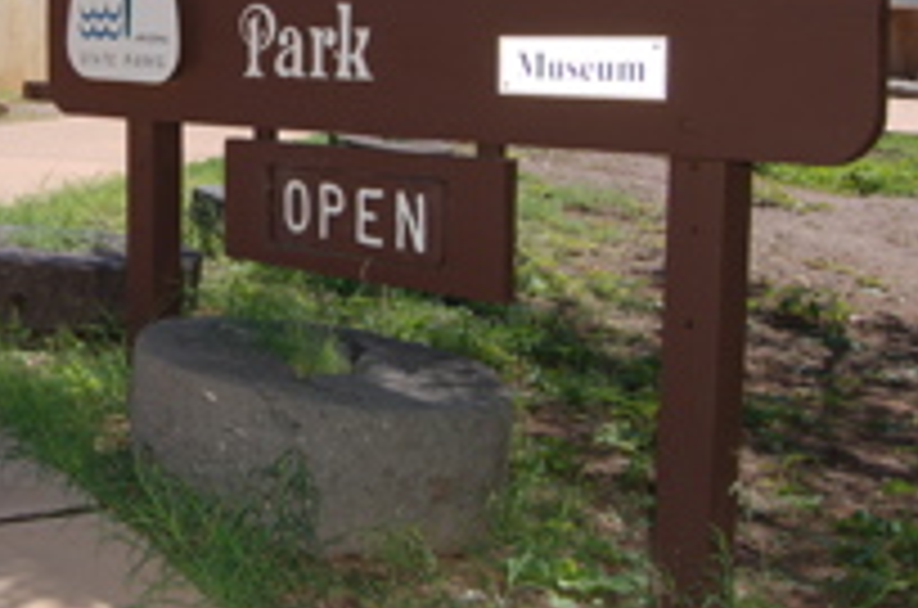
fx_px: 1348
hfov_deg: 36.0
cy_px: 97
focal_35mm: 53
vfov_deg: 24.9
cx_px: 144
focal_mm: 18
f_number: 7.1
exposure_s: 1/500
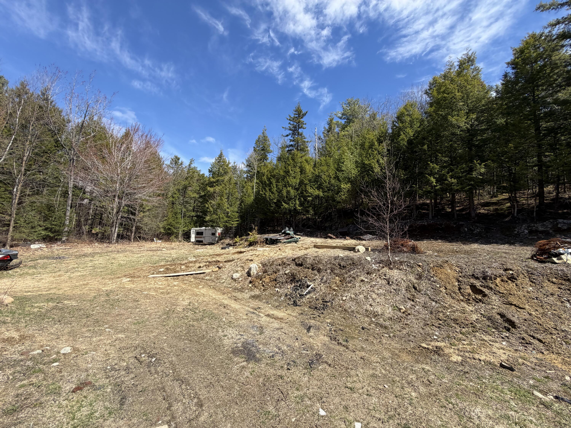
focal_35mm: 14
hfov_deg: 102.1
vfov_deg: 85.7
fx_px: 231
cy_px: 214
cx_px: 286
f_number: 2.2
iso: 32
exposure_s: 1/770
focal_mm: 2.22
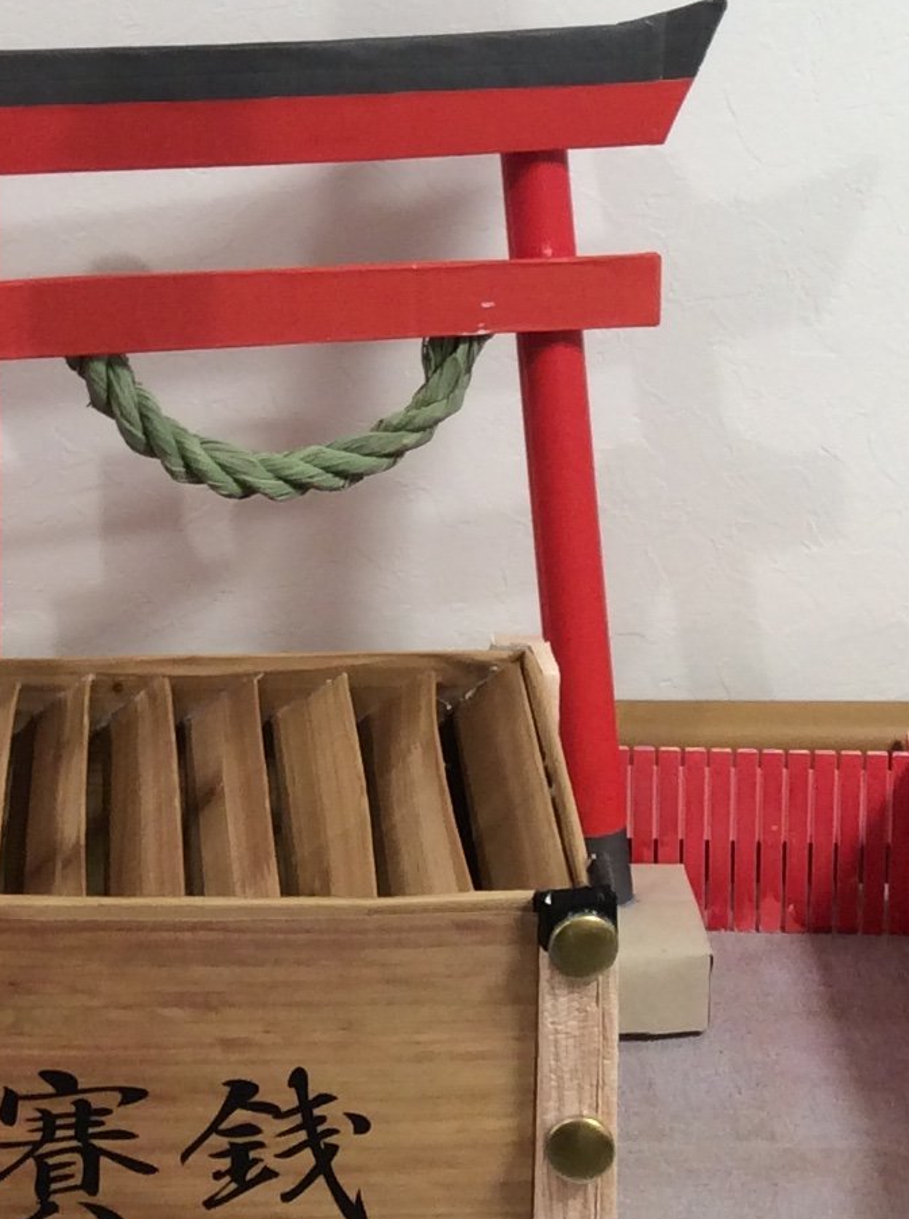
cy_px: -145
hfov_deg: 15.9
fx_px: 3232
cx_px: 216
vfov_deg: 20.3
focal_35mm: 92
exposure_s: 1/24
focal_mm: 3.3
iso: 40
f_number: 2.4
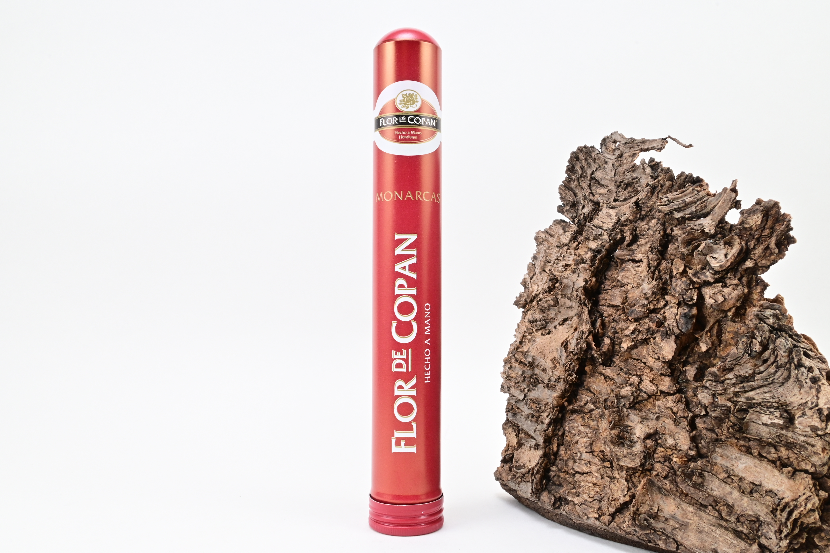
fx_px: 726
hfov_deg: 59.5
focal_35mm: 32
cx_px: 415
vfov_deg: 41.7
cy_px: 276
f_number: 22
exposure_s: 1/15
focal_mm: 21
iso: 500
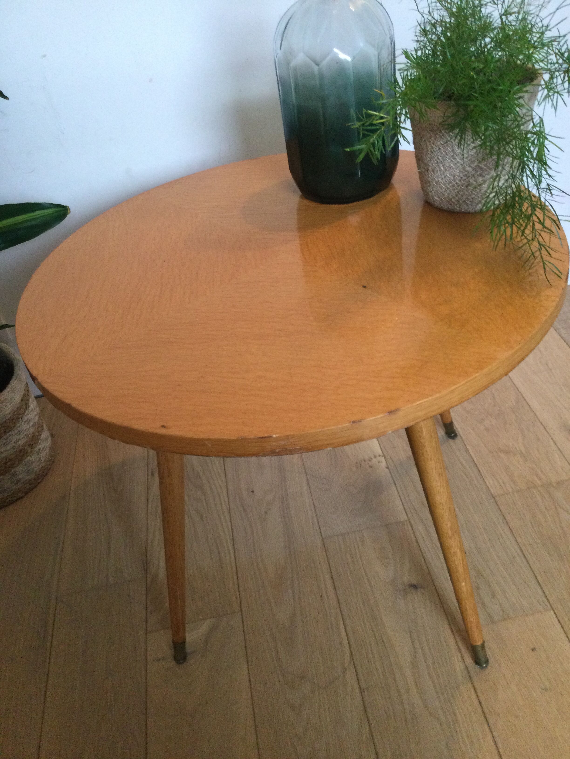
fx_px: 681
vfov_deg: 58.4
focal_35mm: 31
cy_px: 380
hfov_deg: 45.4
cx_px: 285
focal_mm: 3.3
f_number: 2.4
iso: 200
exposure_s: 1/33
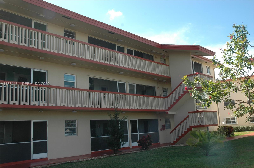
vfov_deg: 36.8
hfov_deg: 53.2
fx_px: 254
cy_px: 84
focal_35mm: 36
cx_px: 127
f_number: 9
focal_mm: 24
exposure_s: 1/320
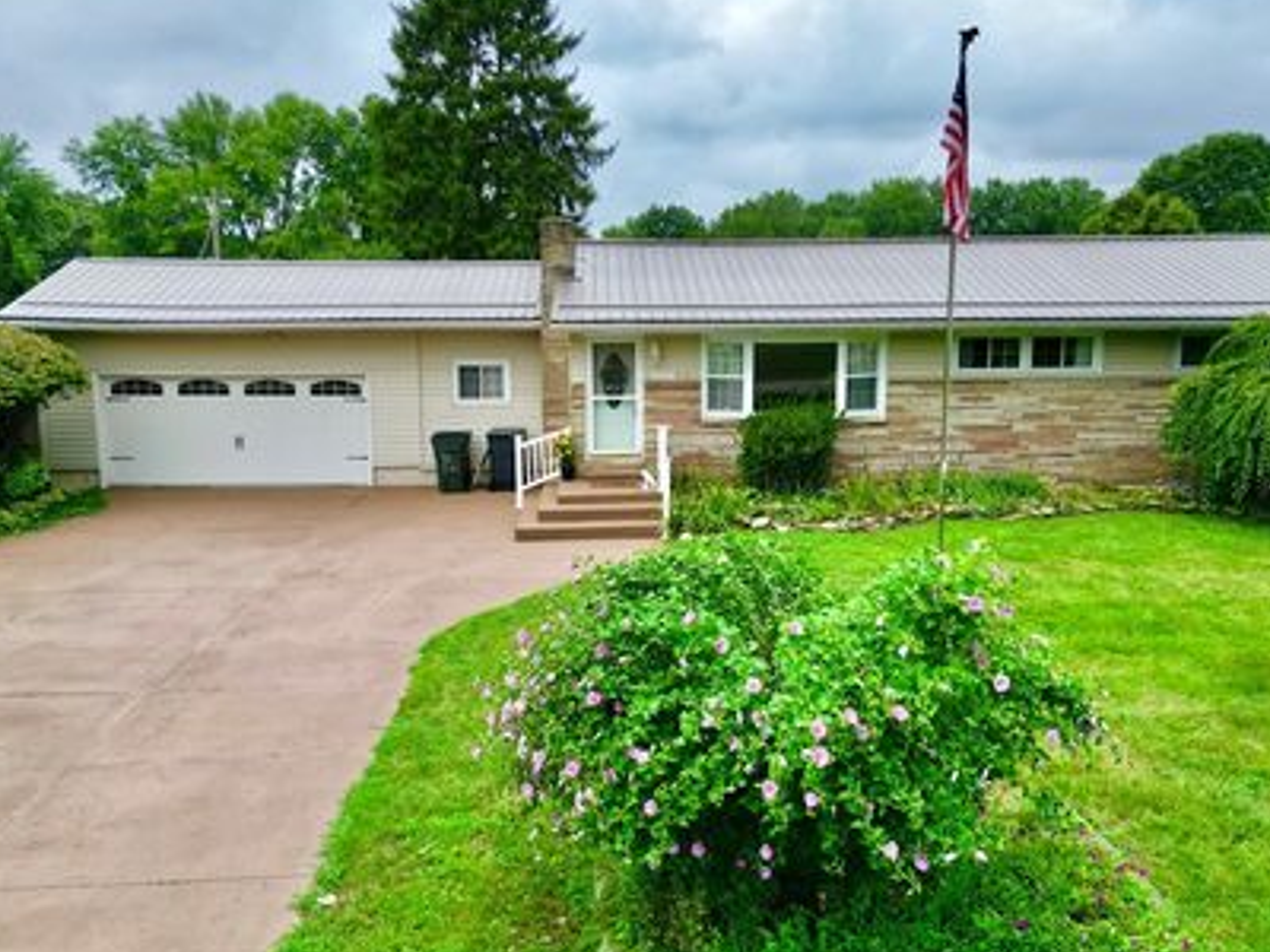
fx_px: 1101
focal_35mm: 30
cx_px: 654
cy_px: 449
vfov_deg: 46.8
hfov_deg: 60.0
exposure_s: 1/2500
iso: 100
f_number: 1.7
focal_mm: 6.72
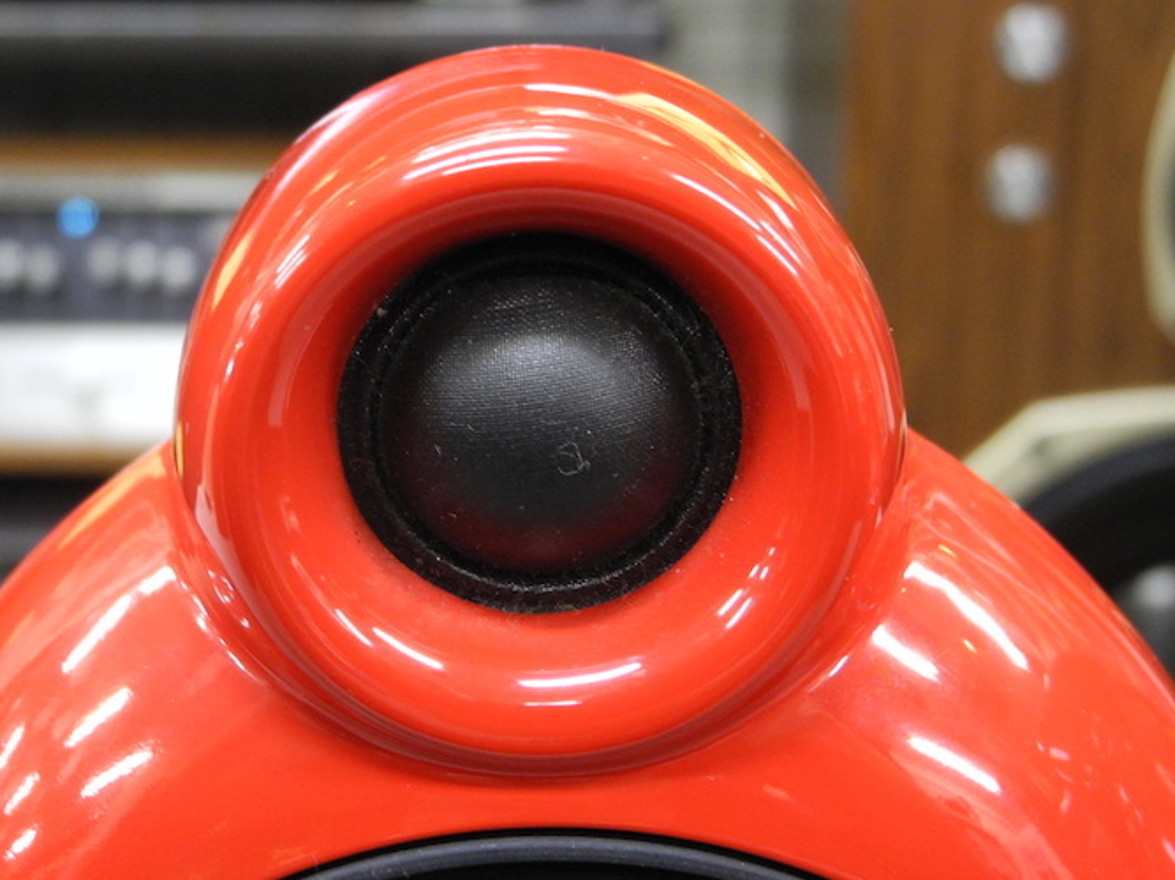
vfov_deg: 24.8
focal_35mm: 59
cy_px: 384
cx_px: 419
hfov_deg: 32.5
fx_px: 2002
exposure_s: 1/18
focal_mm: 8.8
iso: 400
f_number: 3.2
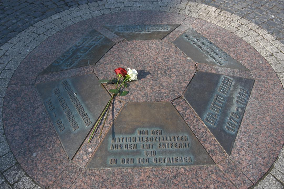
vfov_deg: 38.3
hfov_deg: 55.2
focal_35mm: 34
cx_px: 142
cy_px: 94
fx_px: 272
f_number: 13
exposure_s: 1/80
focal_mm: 23
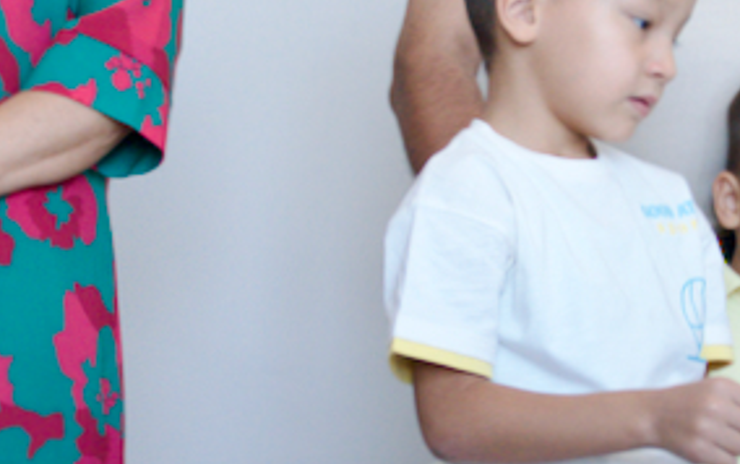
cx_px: 683
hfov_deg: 18.6
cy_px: 295
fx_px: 2220
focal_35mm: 110
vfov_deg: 11.9
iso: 1000
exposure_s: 1/400
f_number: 2.8
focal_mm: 24
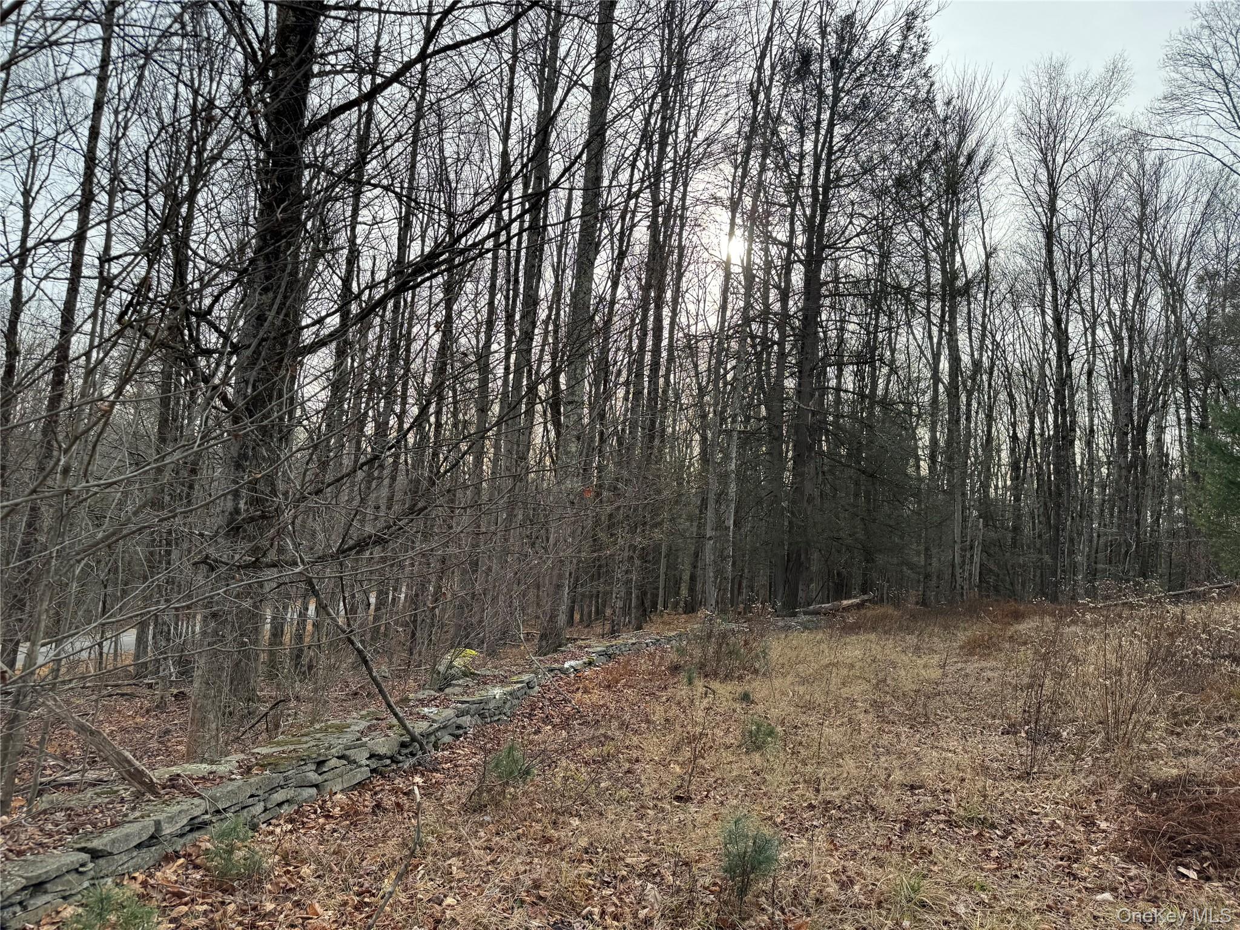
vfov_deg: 56.8
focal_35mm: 24
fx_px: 860
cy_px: 465
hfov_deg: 71.6
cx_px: 620
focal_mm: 6.76
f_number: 1.78
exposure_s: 1/1151
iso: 80
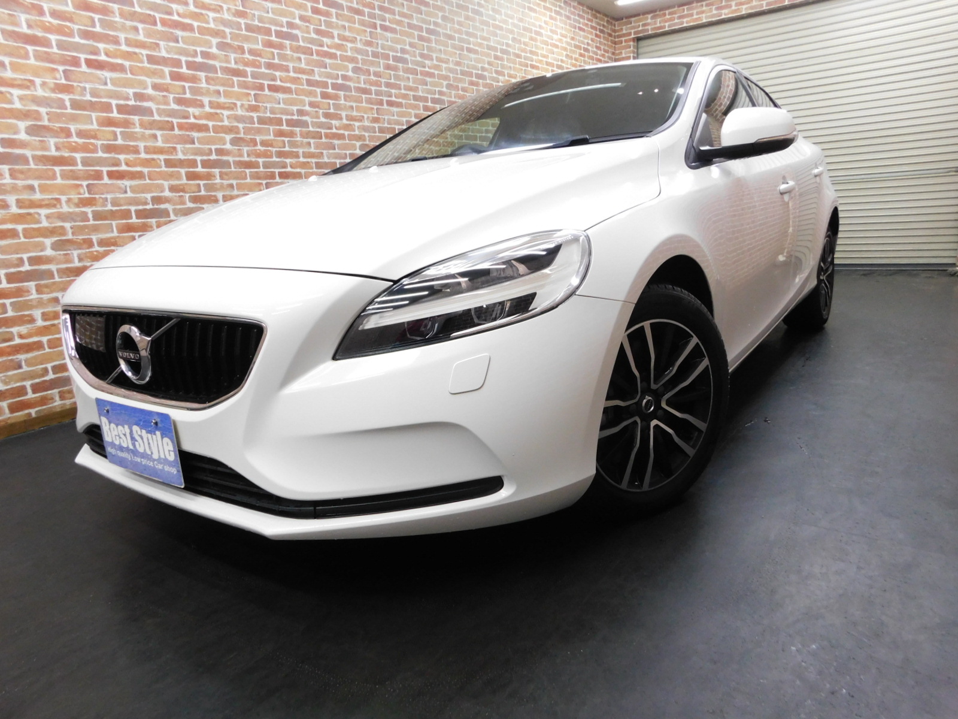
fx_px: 637
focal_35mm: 23
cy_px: 360
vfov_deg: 58.9
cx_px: 479
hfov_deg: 73.9
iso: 320
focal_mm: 4
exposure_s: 1/30
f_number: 3
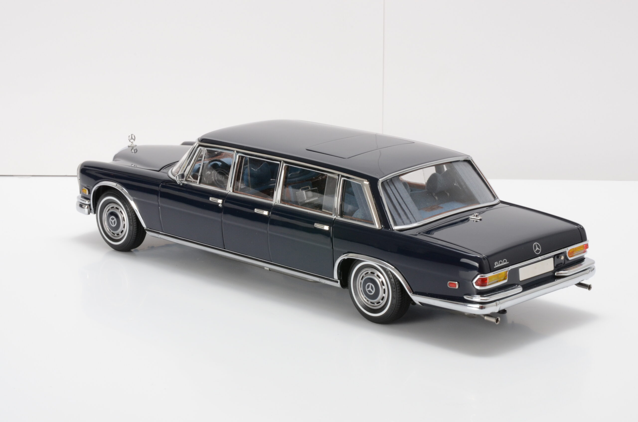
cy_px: 211
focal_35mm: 105
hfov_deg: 19.5
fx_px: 1857
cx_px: 319
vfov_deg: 13.0
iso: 500
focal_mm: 70
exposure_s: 1/10
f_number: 20
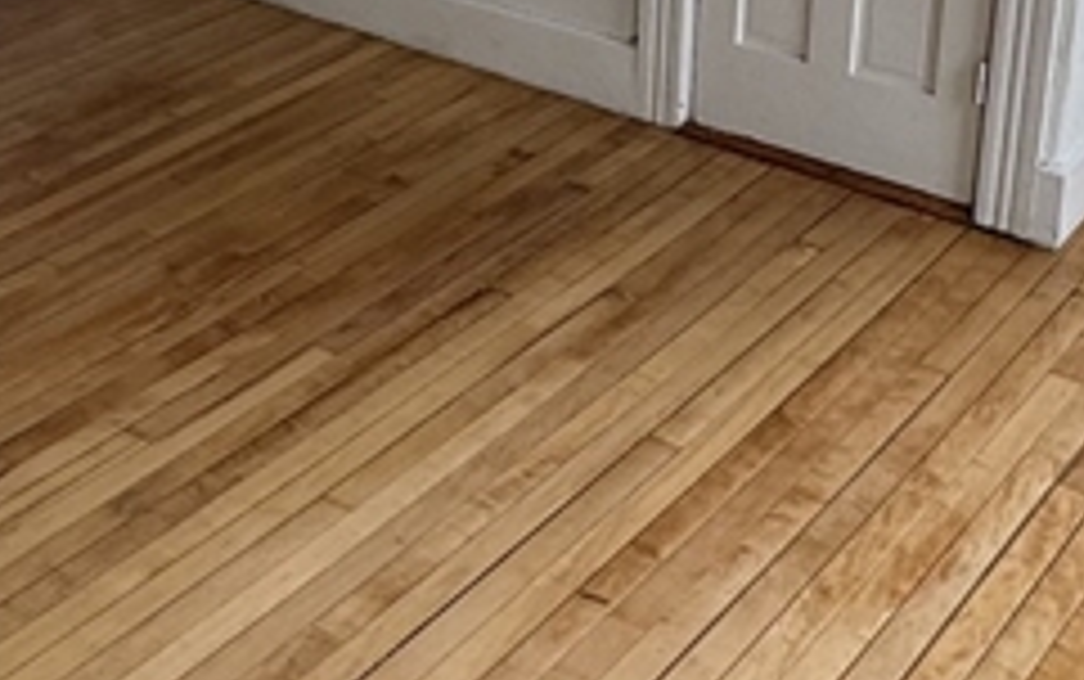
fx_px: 1862
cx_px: 328
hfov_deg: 32.1
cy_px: -90
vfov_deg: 19.7
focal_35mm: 63
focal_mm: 2.22
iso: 100
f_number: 2.2
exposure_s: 1/99
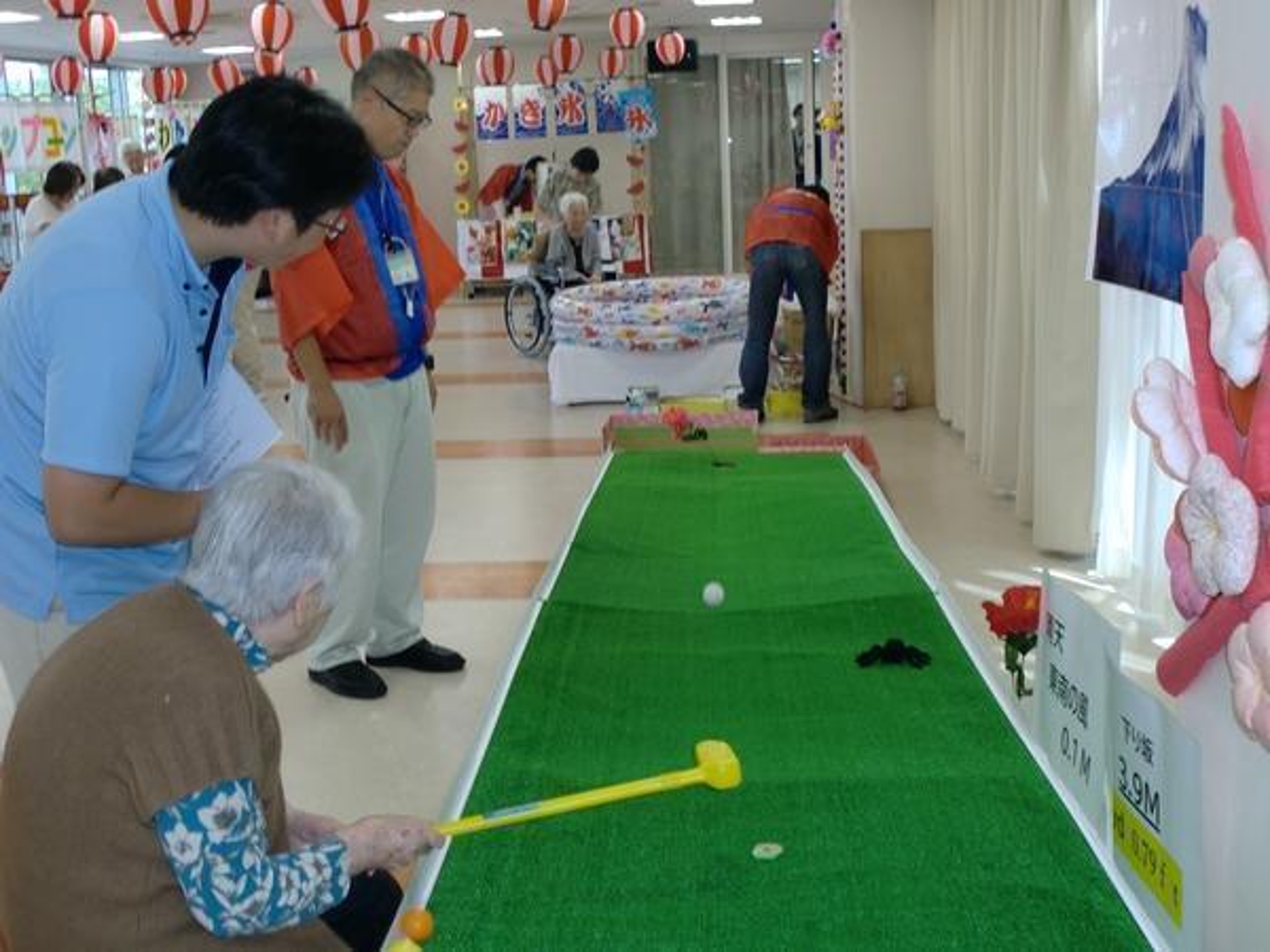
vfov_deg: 40.7
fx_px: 1284
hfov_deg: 52.6
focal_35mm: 35
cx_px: 635
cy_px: 476
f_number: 3.1
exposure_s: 1/60
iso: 80
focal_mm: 6.3
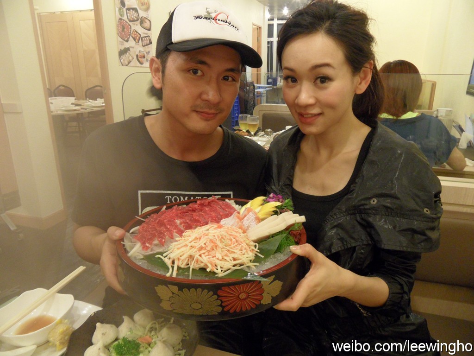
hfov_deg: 71.6
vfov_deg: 56.8
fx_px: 329
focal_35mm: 24
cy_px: 178
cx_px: 237
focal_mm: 3.9
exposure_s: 1/8
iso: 200
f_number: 3.2
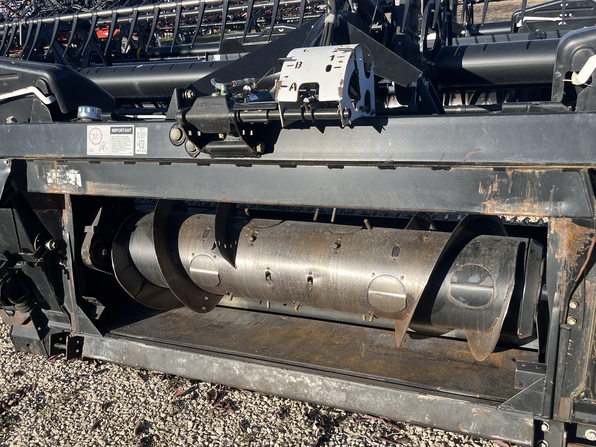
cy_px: 262
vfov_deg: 45.3
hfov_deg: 58.3
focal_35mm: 31
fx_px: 534
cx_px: 313
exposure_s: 1/2309
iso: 50
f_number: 1.6
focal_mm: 5.1
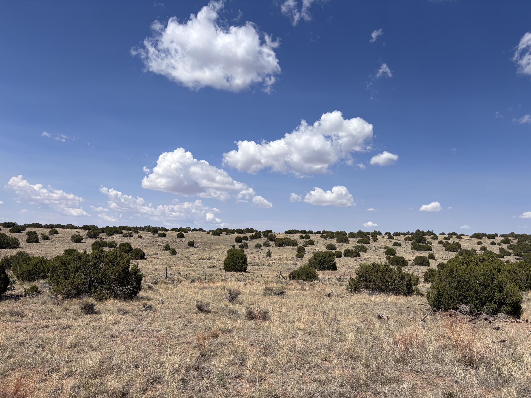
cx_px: 266
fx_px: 399
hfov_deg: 67.3
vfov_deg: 53.1
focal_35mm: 26
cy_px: 199
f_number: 1.6
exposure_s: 1/5952
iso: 50
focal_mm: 5.96
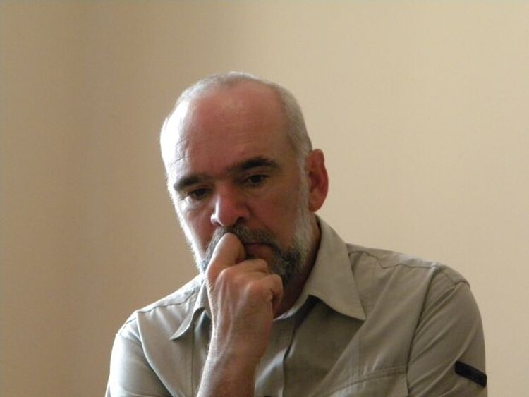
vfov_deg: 10.0
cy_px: 198
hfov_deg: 13.3
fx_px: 2262
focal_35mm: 148
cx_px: 264
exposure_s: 1/125
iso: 800
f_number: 5
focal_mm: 26.8
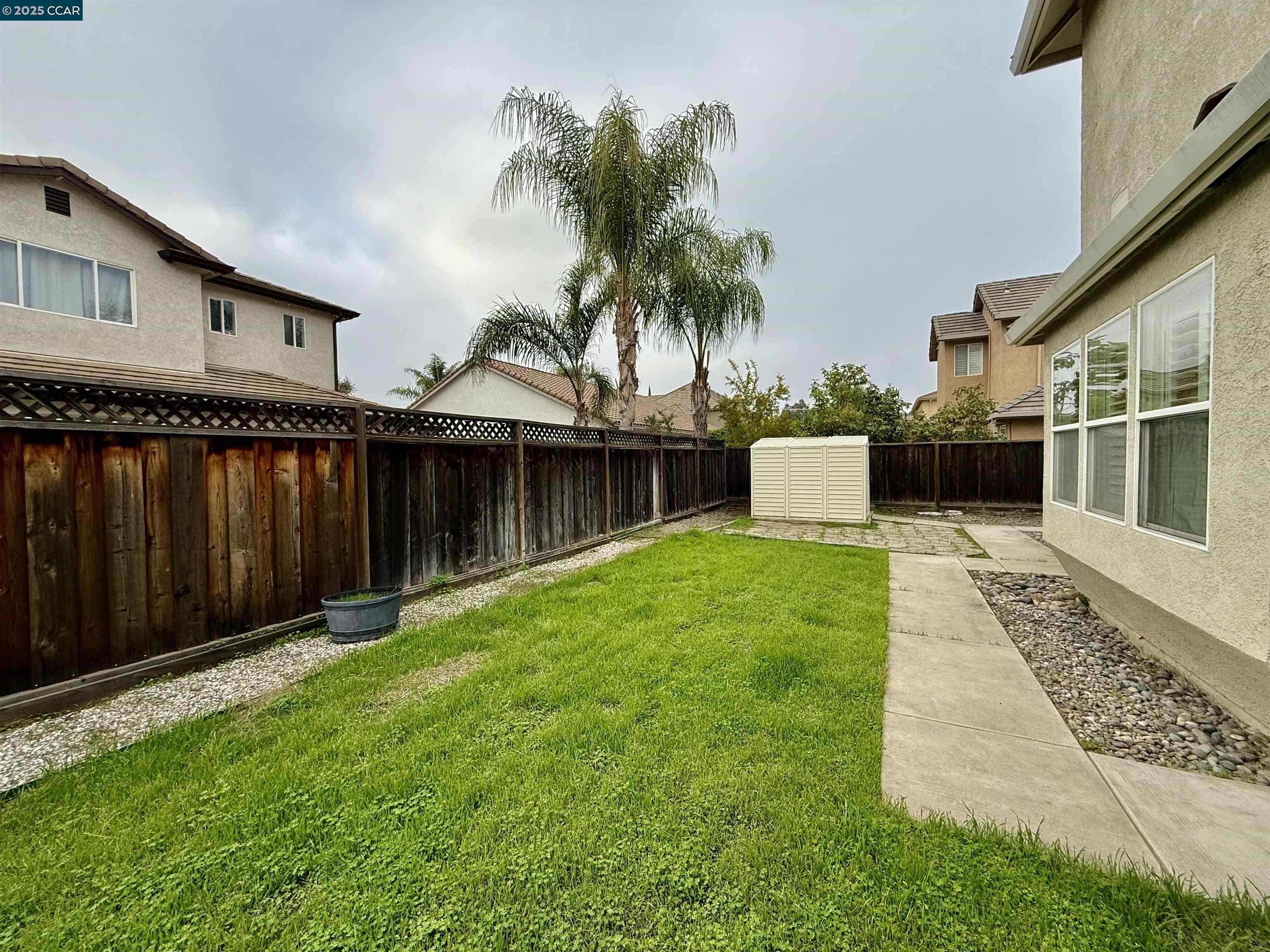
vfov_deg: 85.7
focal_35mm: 14
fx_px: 514
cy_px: 476
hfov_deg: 102.1
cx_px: 635
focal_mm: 2.22
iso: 50
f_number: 2.2
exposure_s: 1/335
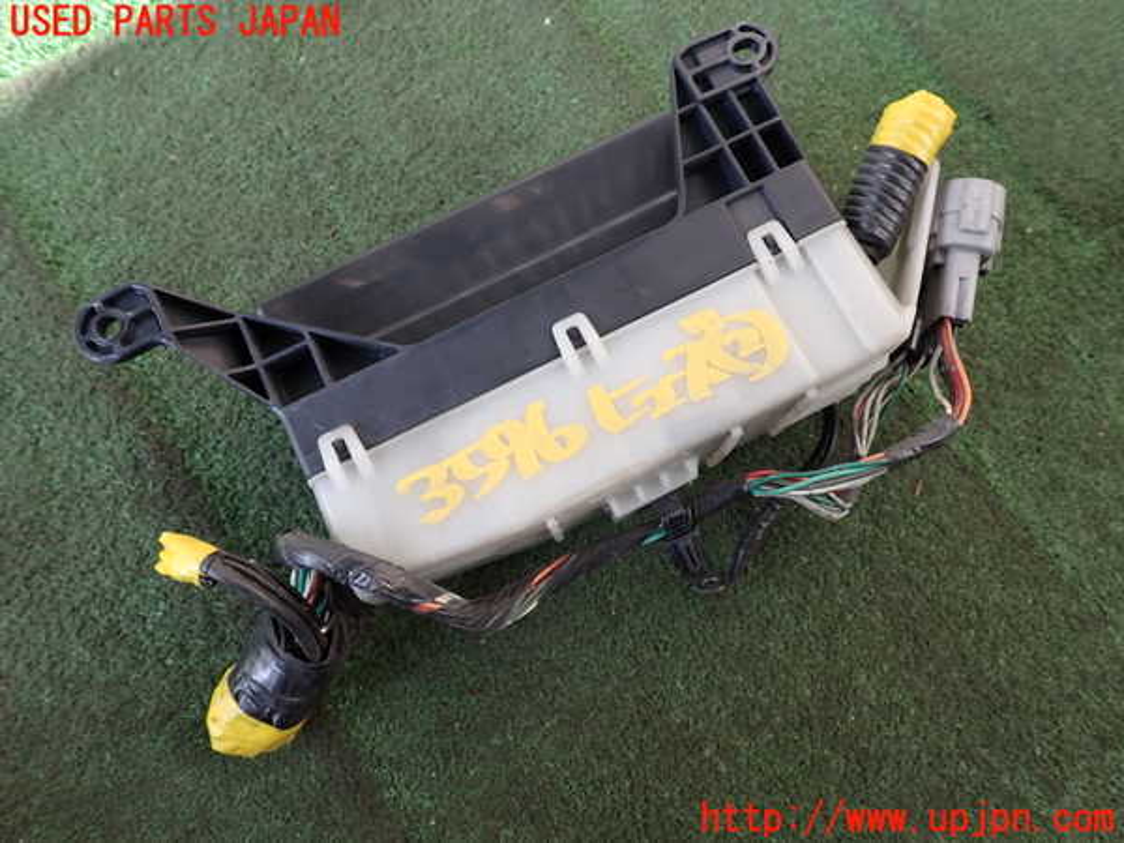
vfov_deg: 54.9
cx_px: 562
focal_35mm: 25
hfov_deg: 69.4
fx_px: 812
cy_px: 422
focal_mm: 4.5
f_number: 2.8
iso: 100
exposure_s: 1/100
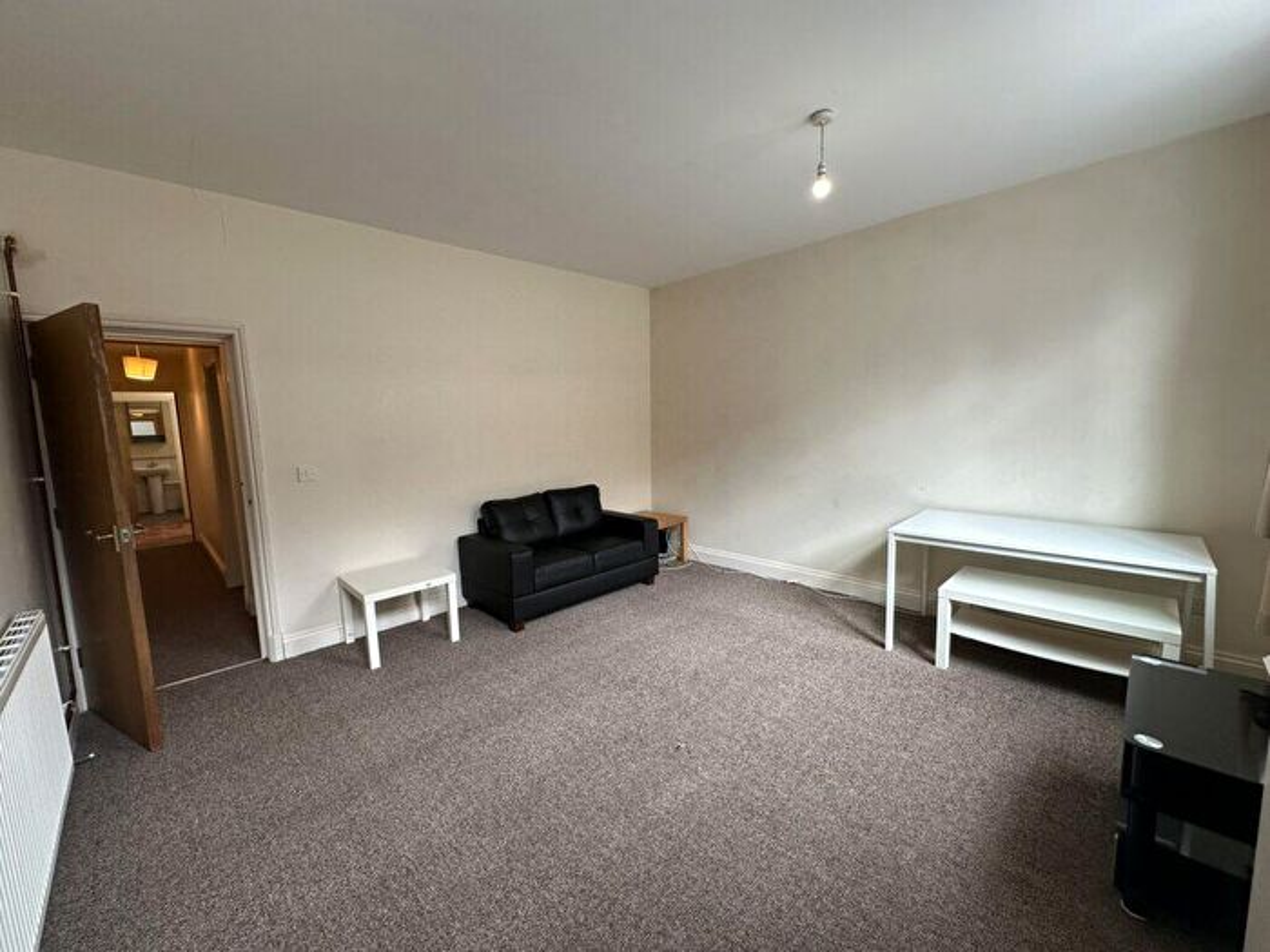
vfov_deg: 85.7
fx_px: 514
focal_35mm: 14
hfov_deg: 102.1
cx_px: 635
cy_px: 476
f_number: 2.2
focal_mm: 2.22
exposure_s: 1/99
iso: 100
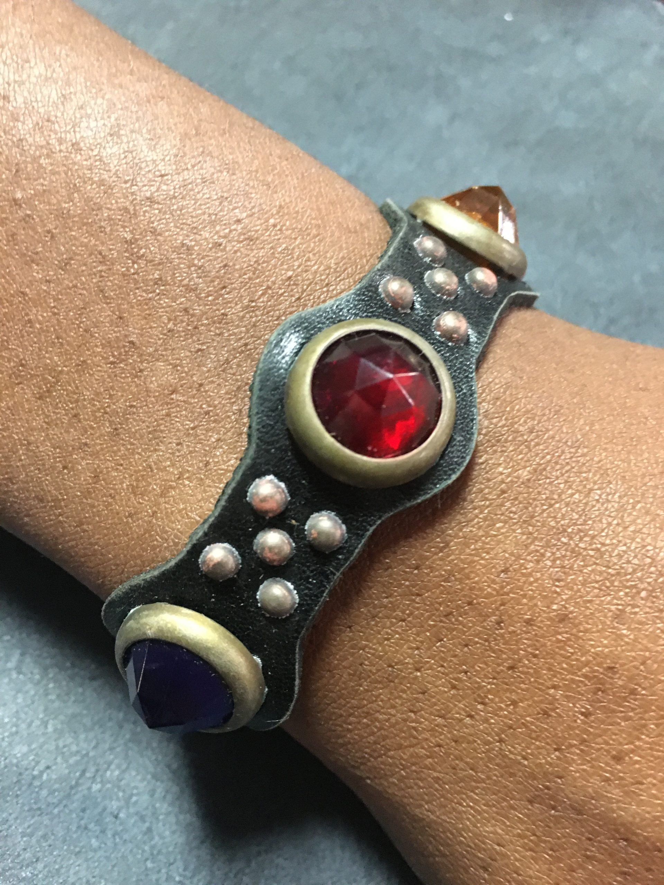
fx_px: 742
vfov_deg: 61.7
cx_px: 332
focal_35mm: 29
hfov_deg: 48.2
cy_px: 442
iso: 320
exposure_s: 1/17
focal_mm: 4.15
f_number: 2.2
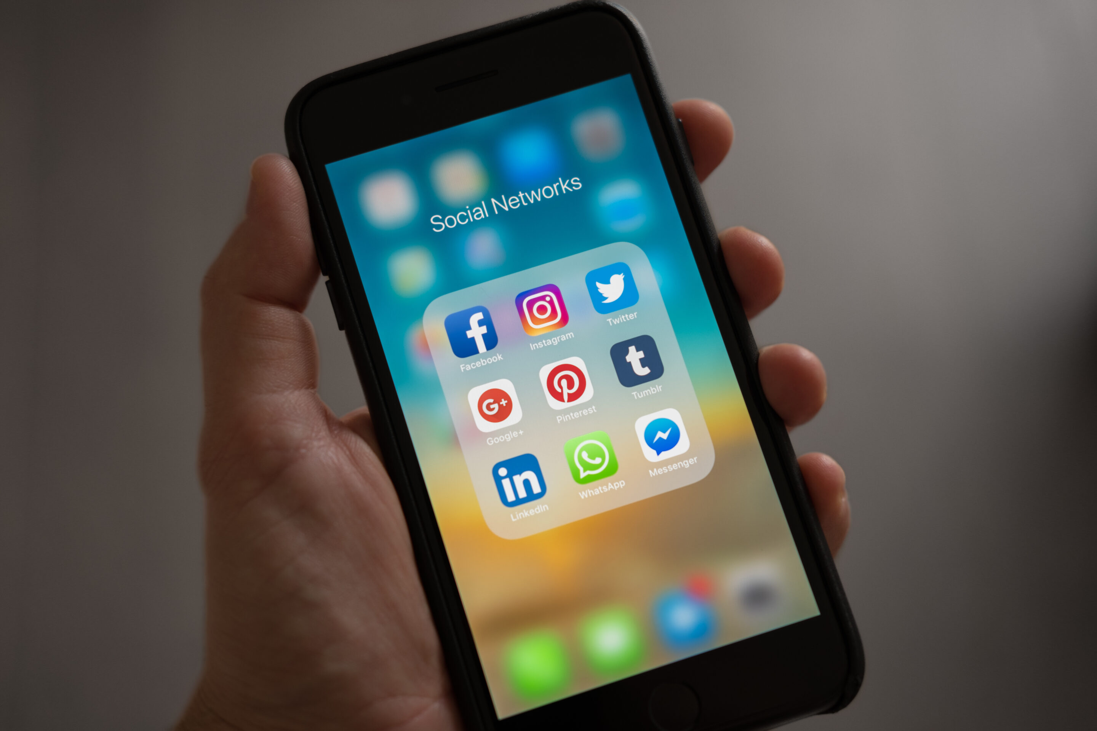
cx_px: 548
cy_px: 366
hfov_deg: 37.5
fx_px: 1615
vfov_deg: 25.5
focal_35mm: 53
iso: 200
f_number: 2
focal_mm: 35
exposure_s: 1/170
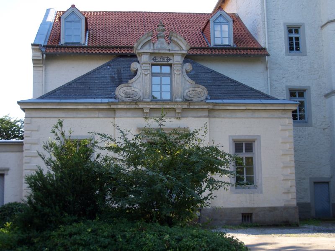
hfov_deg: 38.9
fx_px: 474
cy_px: 126
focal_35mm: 49
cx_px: 168
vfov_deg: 29.7
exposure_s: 1/125
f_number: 3.1
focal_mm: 8.2
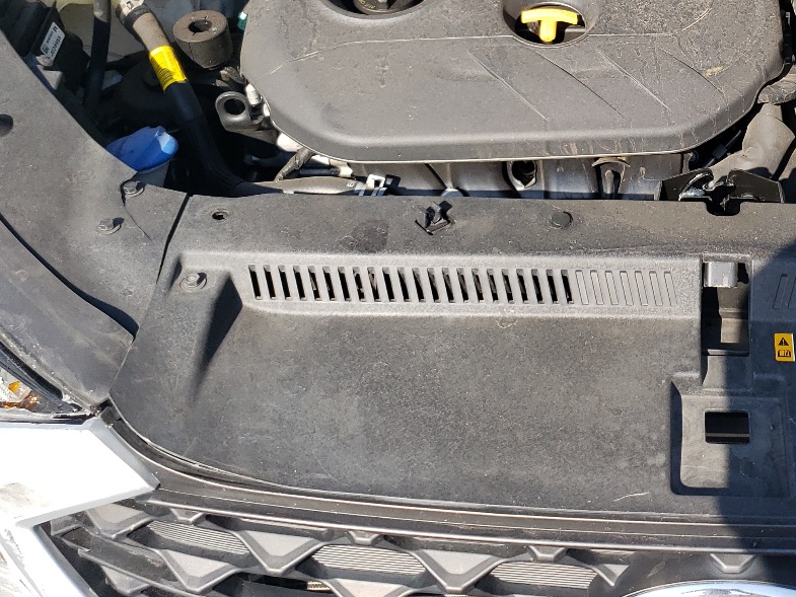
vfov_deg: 26.5
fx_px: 1219
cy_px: 49
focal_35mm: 53
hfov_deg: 34.8
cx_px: 657
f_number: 1.5
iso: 50
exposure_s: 1/1111
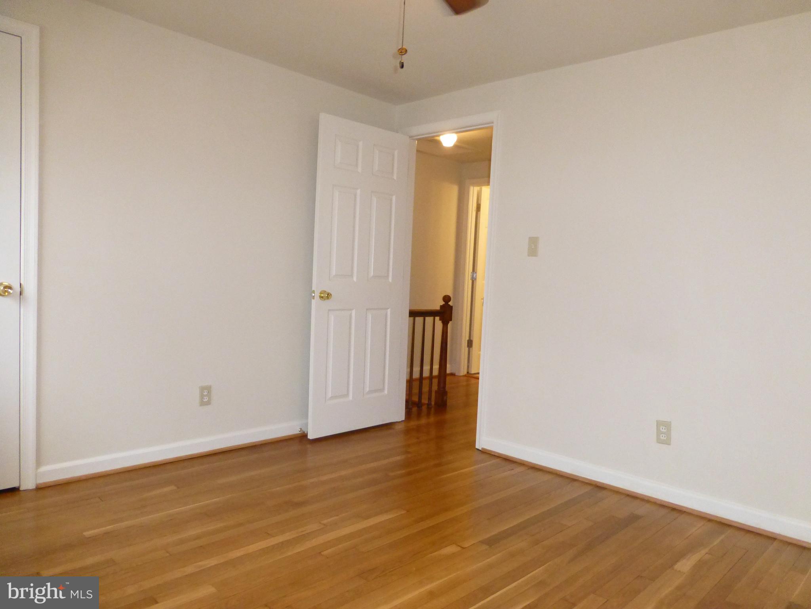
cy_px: 304
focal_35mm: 24
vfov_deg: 56.8
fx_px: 562
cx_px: 406
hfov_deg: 71.6
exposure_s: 1/60
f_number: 3.3
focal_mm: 4.3
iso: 800
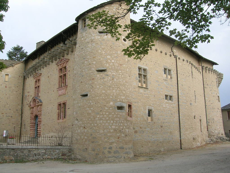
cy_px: 86
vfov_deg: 40.7
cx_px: 115
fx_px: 233
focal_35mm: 35
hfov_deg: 52.6
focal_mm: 5.4
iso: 50
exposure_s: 1/169
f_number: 4.8
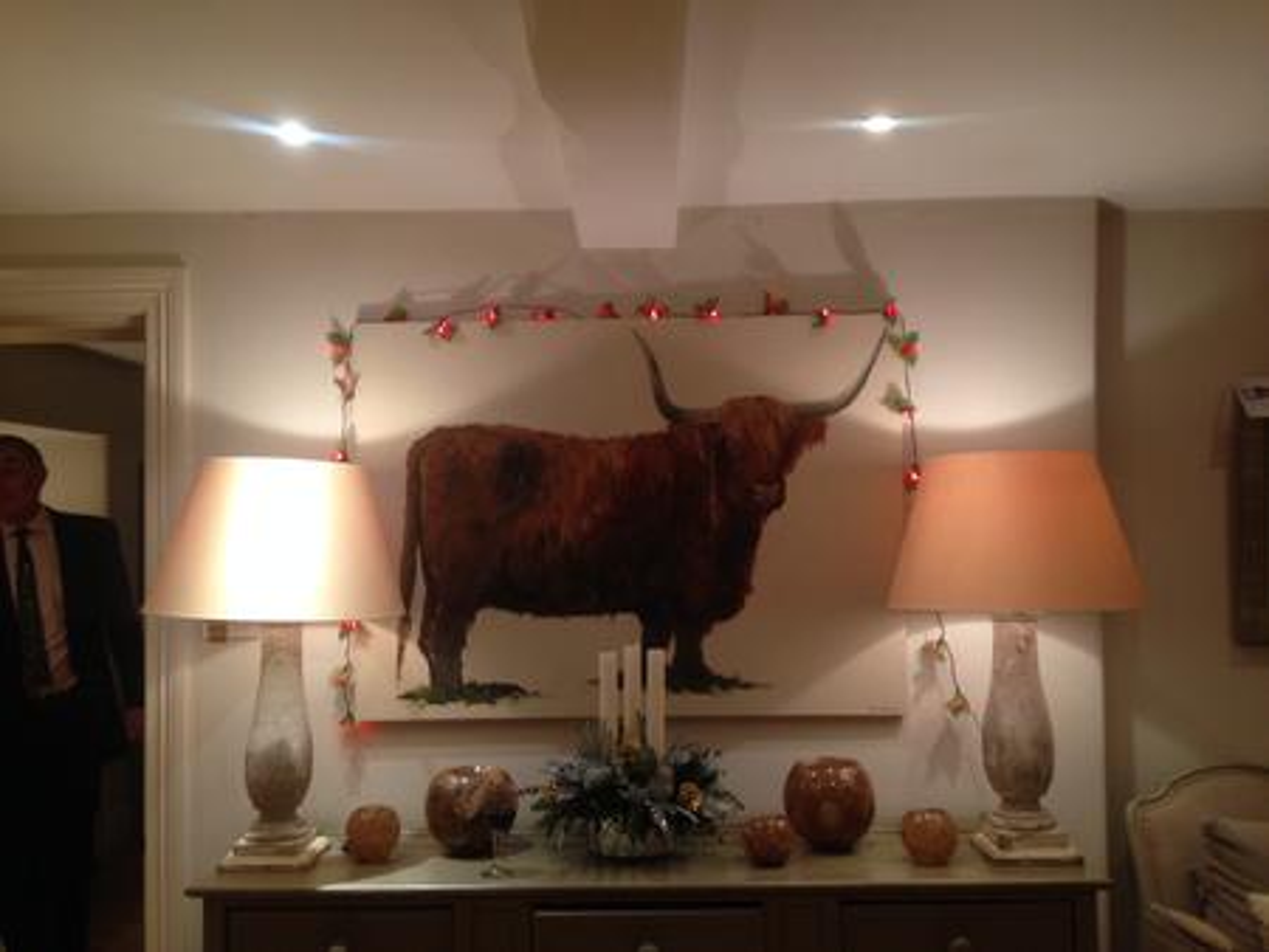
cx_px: 634
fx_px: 1210
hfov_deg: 55.3
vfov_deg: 43.0
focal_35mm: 33
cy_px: 476
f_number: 2.4
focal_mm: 4.12
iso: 100
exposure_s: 1/20
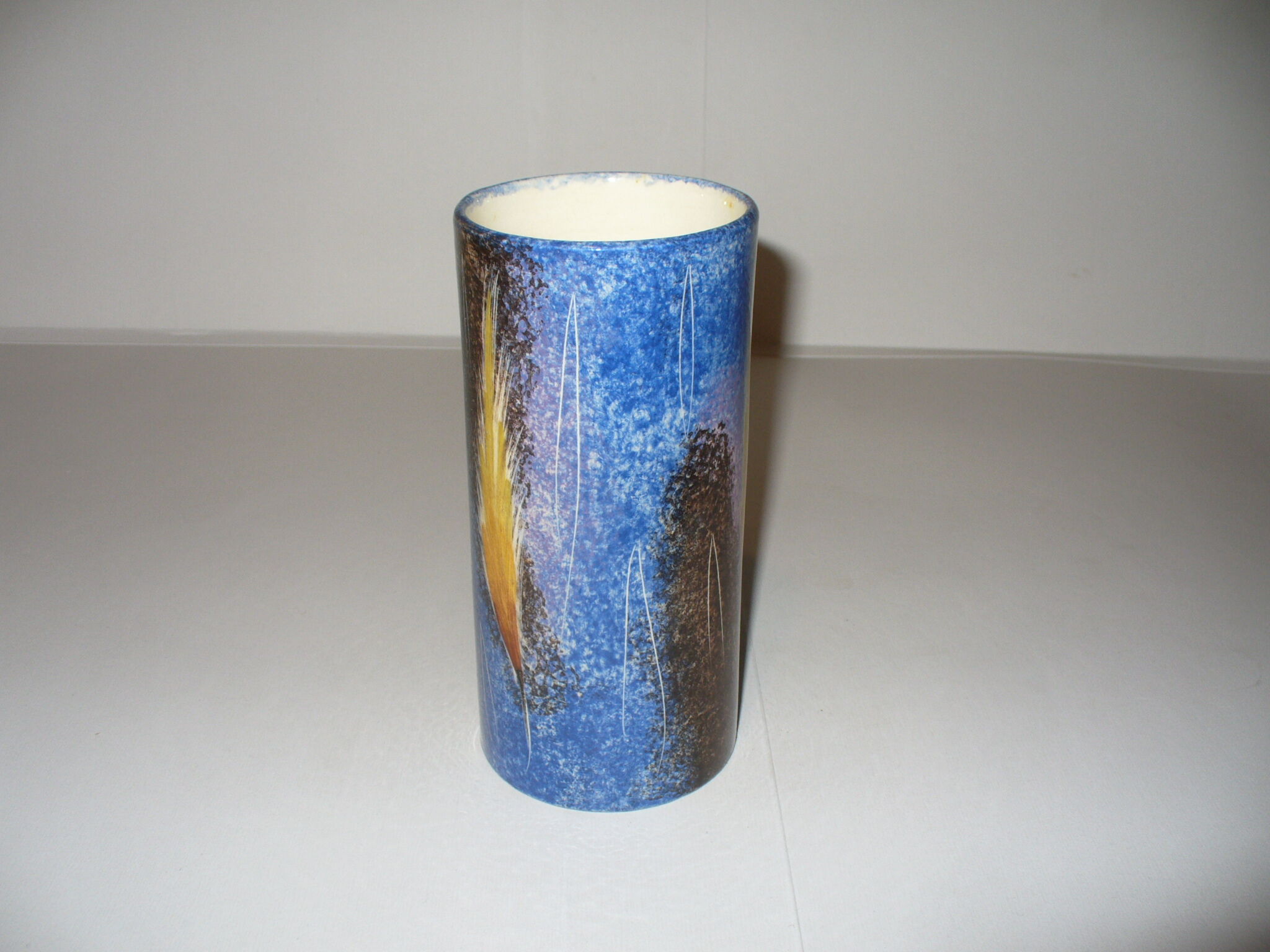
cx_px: 635
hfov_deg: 50.1
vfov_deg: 38.7
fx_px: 1357
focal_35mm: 37
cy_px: 476
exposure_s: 1/30
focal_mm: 6.1
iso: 80
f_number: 2.8
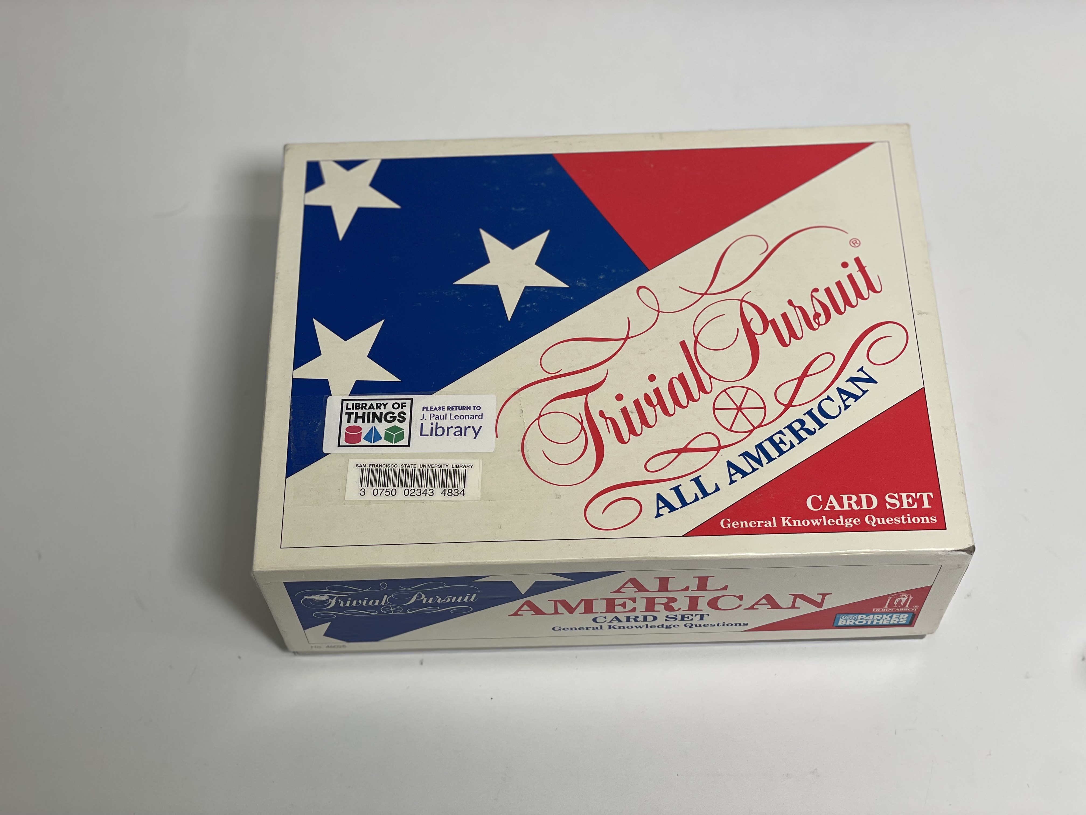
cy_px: 408
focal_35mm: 52
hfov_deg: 36.8
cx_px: 543
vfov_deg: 28.0
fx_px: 1631
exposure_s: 1/120
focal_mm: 6
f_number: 2
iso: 32
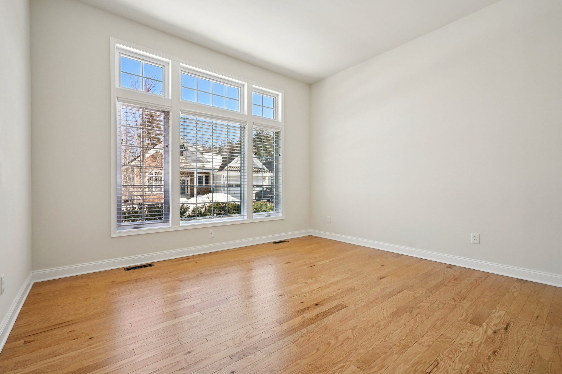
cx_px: 281
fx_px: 250
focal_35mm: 16
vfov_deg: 73.7
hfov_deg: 96.7
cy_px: 187
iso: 400
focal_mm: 16
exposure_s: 1/125
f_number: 8
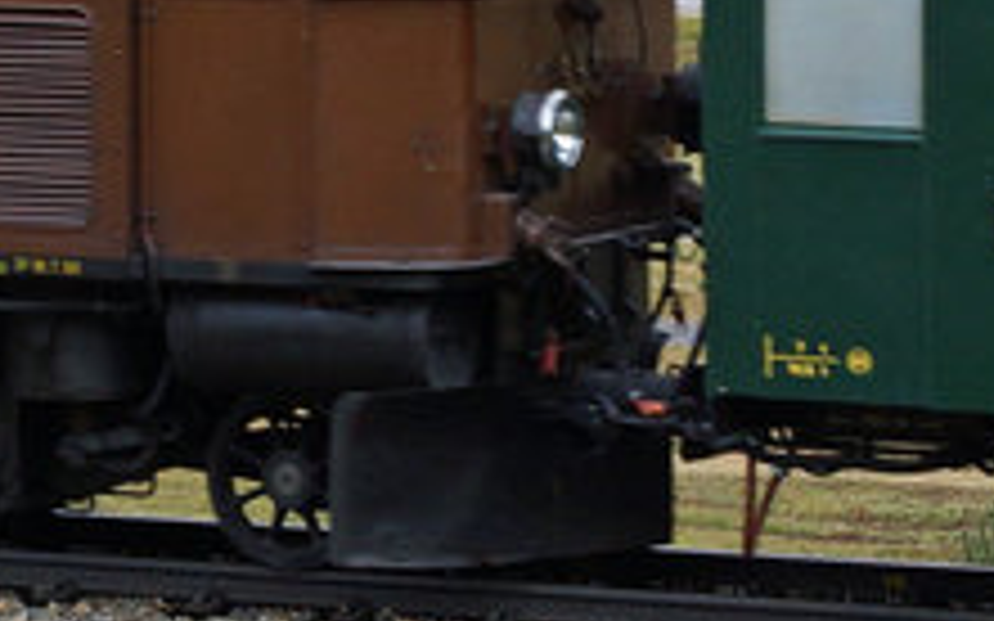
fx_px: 7875
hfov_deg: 7.2
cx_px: -202
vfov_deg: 4.5
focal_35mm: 291
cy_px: -441
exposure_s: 1/500
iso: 400
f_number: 6.3
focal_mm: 35
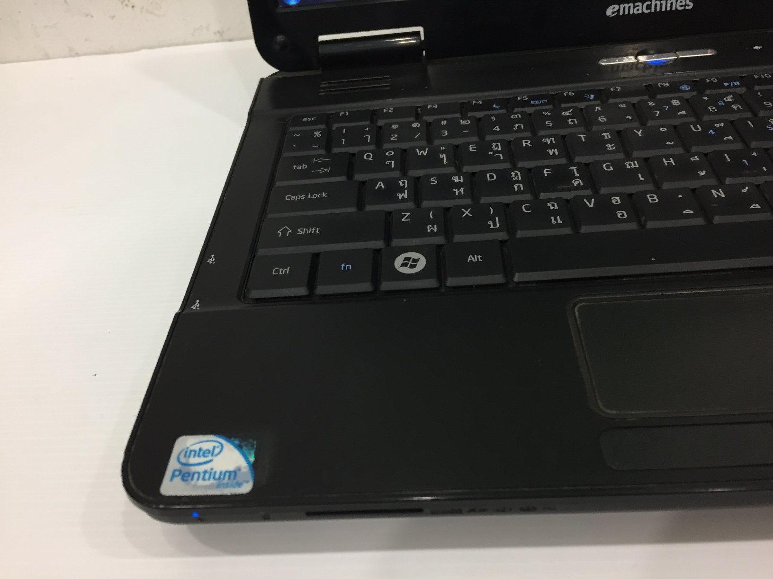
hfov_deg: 61.7
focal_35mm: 29
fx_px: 648
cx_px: 386
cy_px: 290
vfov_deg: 48.2
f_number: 2.2
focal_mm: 4.15
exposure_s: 1/33
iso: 100
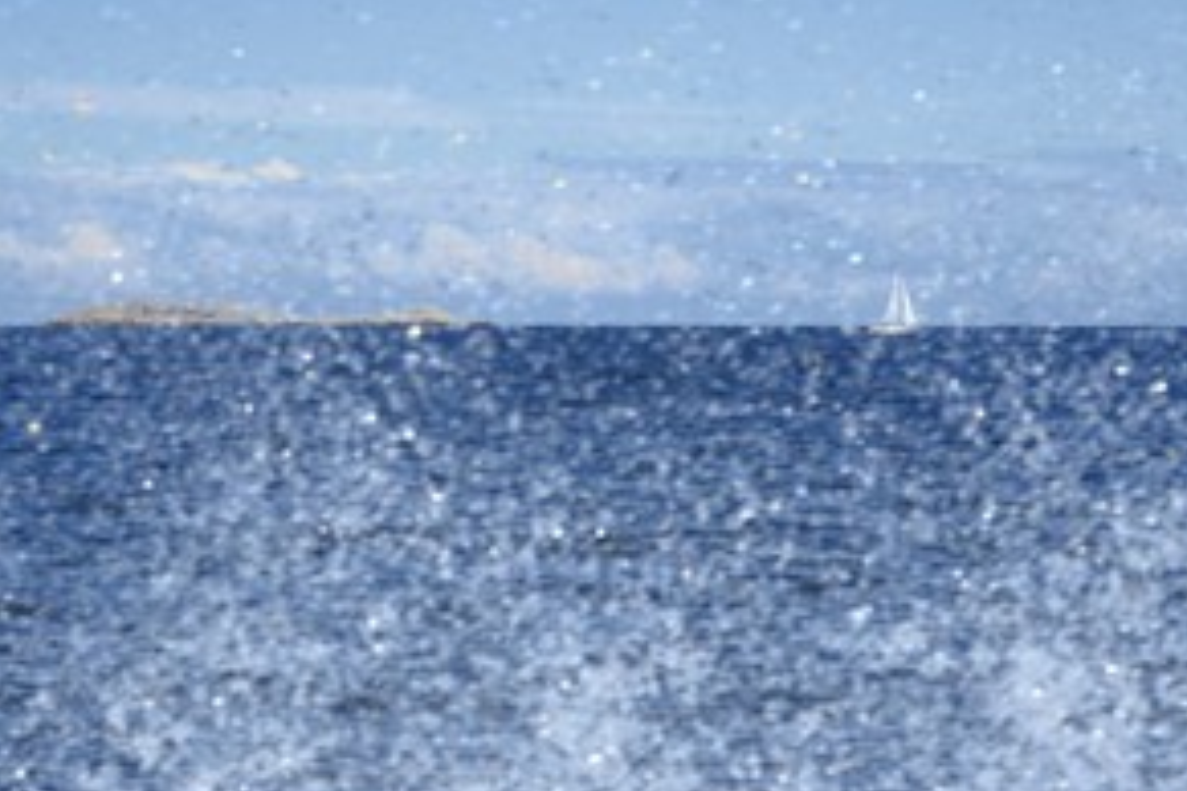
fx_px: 3330
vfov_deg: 13.6
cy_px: 432
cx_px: 457
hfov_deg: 20.2
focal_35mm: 101
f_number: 7.1
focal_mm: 70
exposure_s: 1/1000
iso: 200
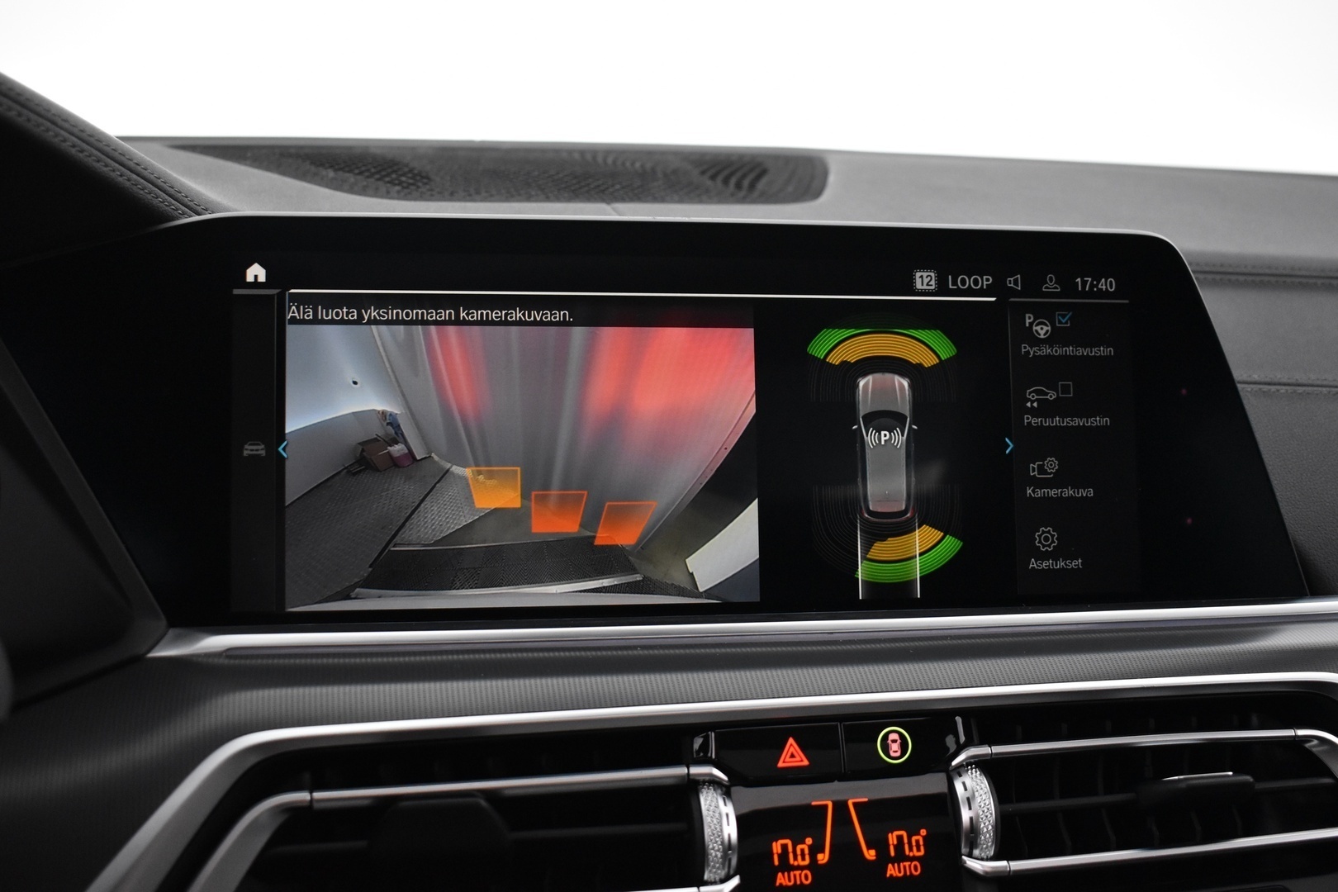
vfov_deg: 34.2
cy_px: 446
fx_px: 1449
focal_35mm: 39
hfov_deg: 49.6
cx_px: 669
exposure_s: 1/40
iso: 2200
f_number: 4
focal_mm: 26
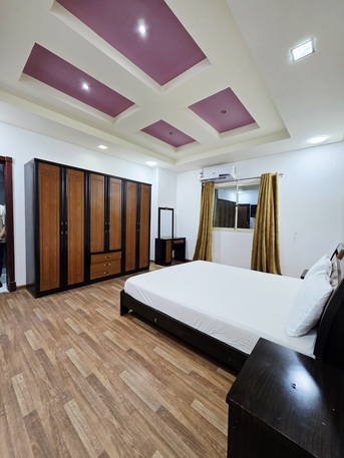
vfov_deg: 106.2
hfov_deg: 89.9
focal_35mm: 13
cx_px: 172
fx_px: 172
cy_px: 229
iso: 160
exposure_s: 1/101
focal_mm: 2.2
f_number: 1.9
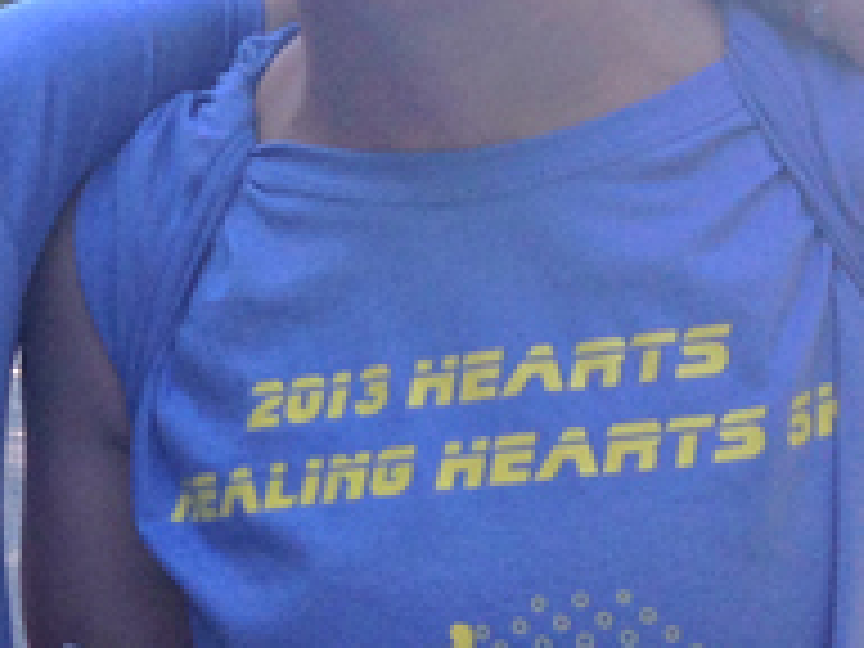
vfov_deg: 12.0
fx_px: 3095
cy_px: 346
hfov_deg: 14.9
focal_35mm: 124
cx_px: -364
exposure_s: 1/160
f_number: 2.4
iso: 50
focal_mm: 4.13
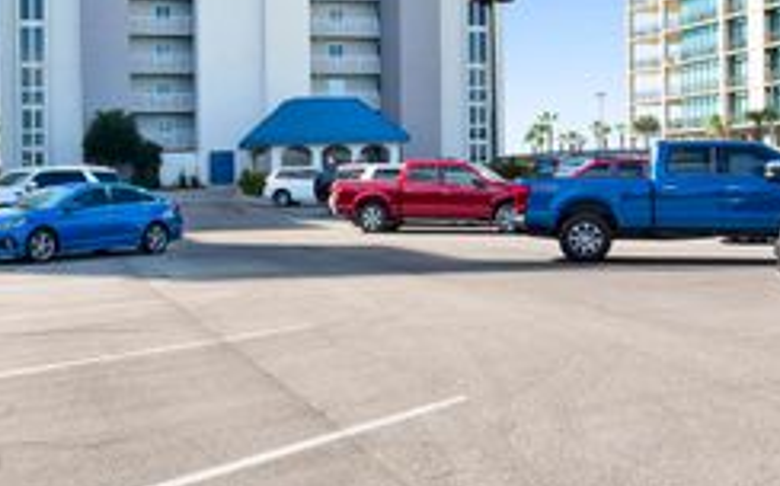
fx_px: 977
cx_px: 285
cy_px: 168
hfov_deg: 43.1
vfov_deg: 27.8
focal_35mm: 46
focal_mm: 22
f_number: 11
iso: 200
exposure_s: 1/160
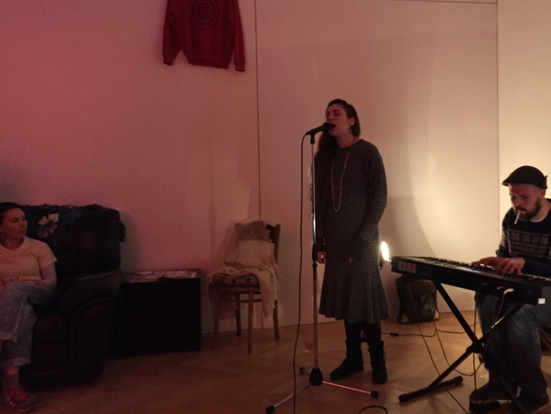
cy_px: 165
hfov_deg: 48.4
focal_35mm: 38
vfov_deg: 37.6
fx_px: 605
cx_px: 353
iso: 500
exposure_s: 1/17
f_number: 2.2
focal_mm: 4.15
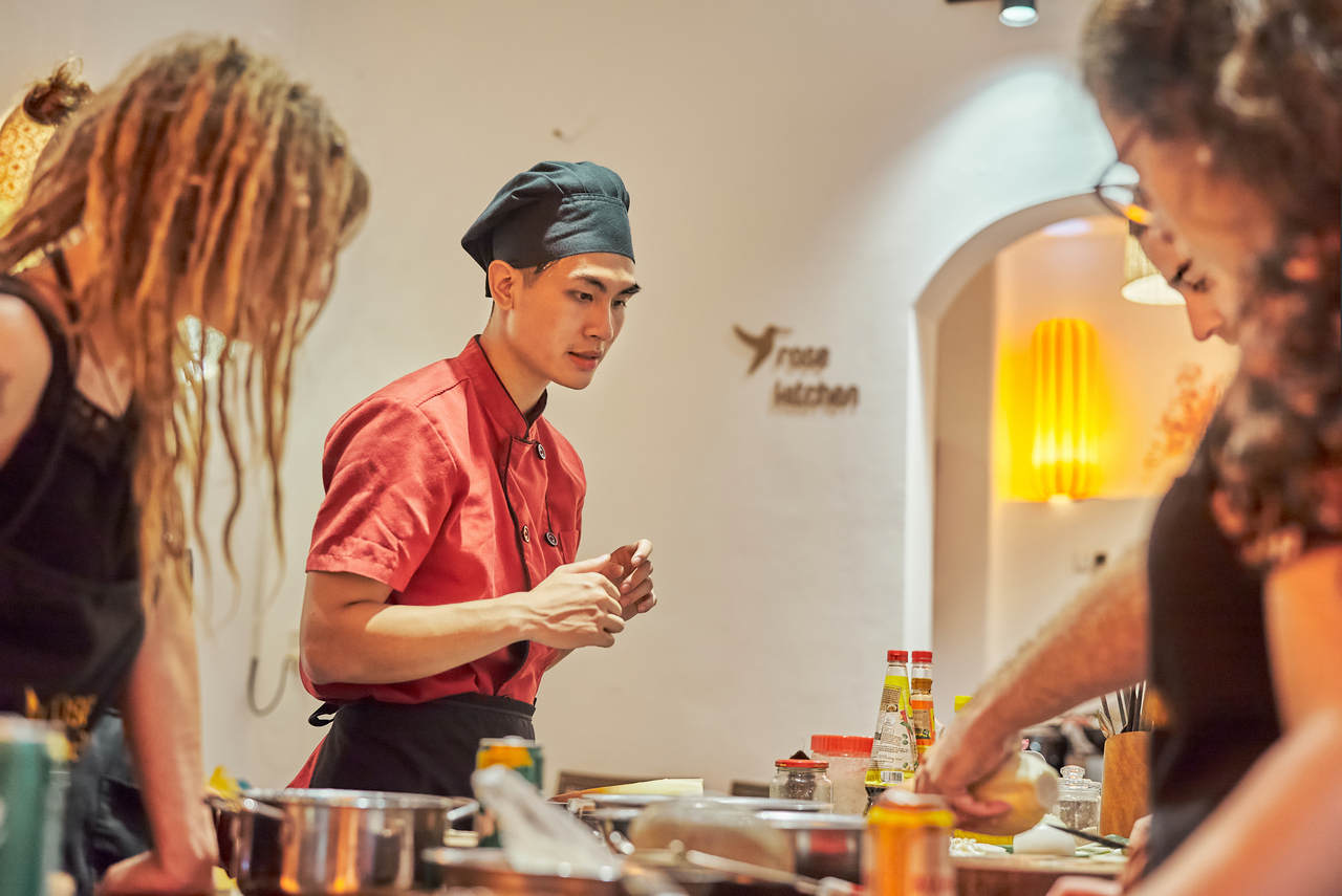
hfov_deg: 39.6
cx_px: 671
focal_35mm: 50
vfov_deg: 27.0
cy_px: 448
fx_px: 1865
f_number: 2
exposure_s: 1/160
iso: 800
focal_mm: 50
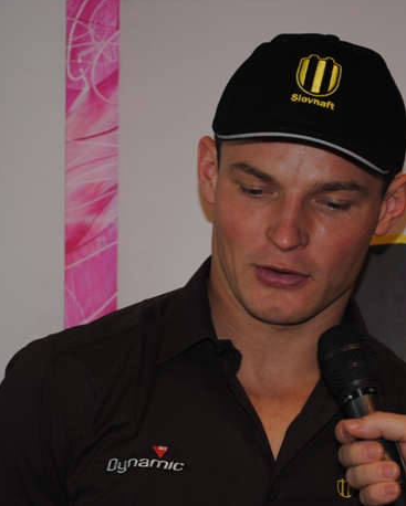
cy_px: 253
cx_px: 237
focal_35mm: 117
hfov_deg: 13.2
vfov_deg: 16.5
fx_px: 1751
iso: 200
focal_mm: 55
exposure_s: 1/60
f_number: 5.6
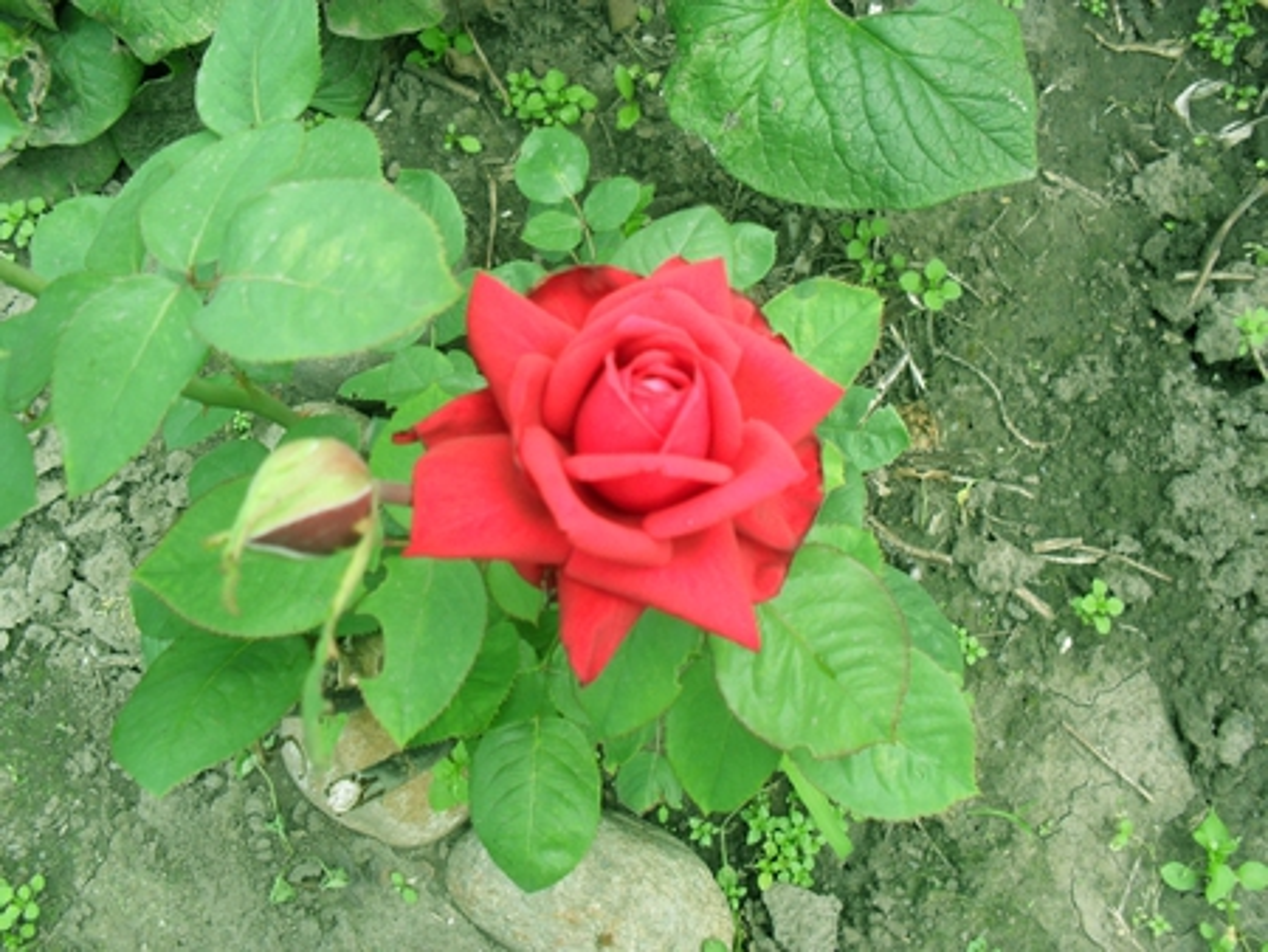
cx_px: 634
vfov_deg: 40.7
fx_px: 1283
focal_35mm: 35
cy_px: 476
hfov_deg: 52.6
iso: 100
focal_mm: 6.3
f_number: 3.2
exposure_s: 1/180
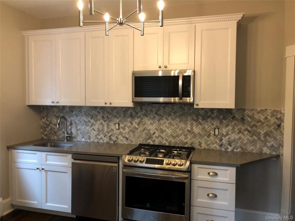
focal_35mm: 28
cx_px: 148
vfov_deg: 49.7
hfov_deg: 63.4
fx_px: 239
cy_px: 110
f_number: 1.8
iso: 40
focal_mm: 3.99
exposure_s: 1/17
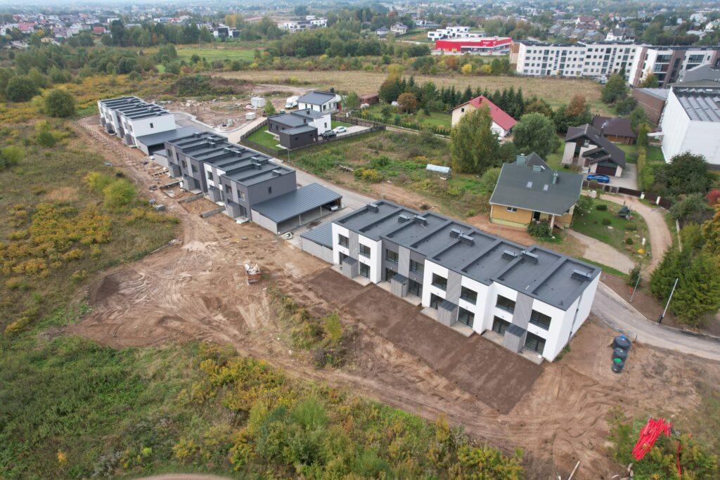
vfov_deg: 57.2
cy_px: 240
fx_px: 440
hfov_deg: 78.6
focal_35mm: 22
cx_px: 360
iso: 100
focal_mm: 8.38
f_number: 2.8
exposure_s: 1/500
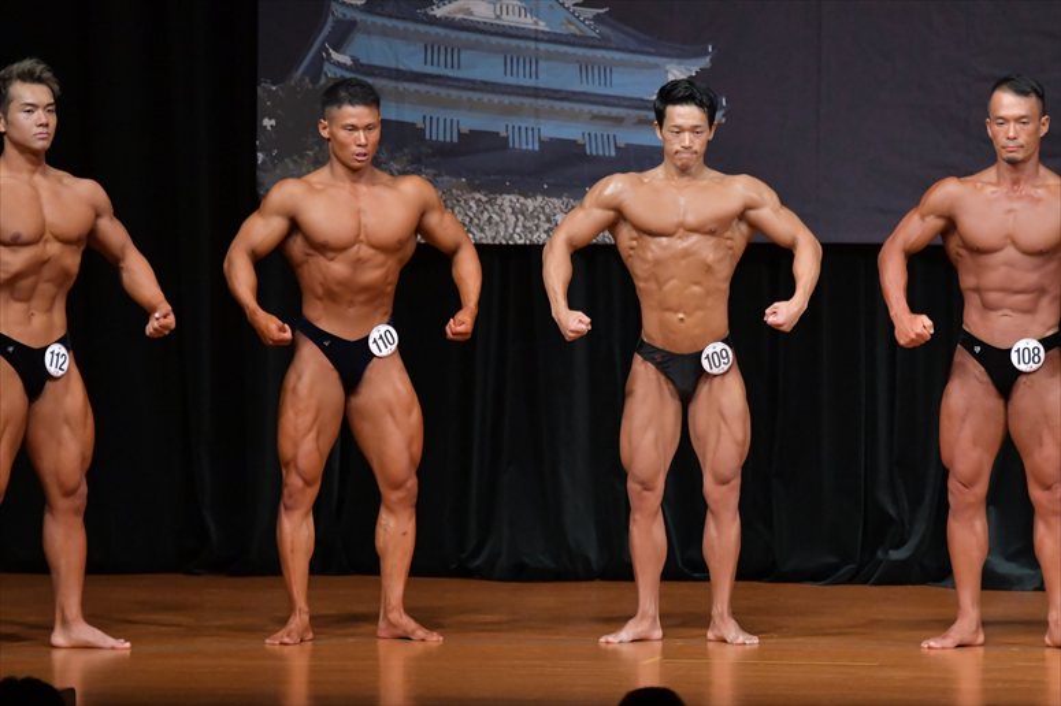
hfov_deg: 7.6
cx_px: 530
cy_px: 353
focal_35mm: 270
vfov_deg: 5.1
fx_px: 7954
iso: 5000
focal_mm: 180
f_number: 5.6
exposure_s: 1/400
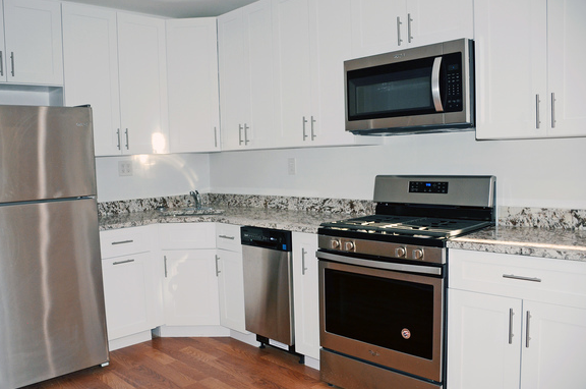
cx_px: 270
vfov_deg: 43.5
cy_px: 198
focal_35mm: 30
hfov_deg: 61.9
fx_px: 488
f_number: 4
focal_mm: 18
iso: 500
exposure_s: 1/160
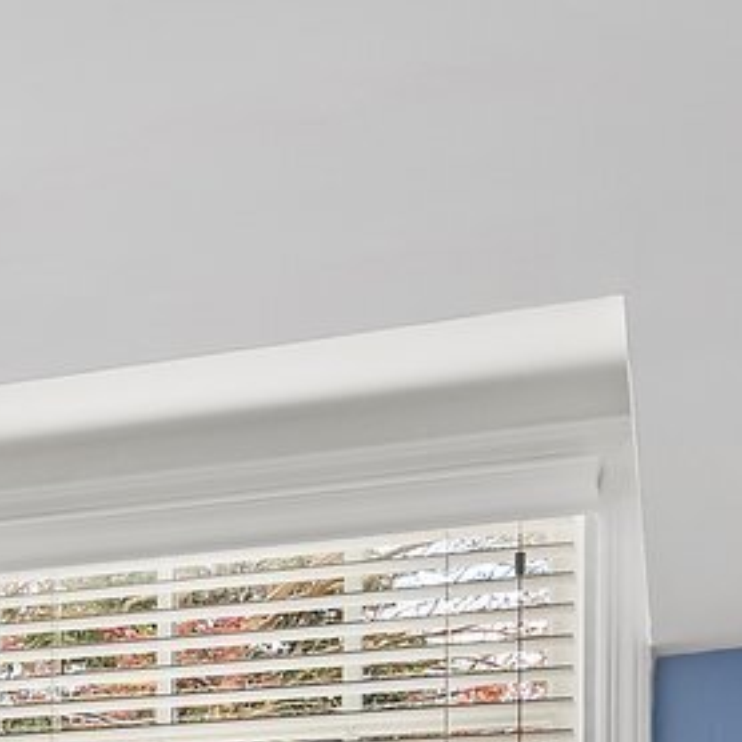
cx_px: -940
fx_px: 2425
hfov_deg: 13.6
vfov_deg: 16.4
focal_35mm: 100
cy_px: 986
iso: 640
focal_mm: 16
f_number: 8
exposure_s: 1/160
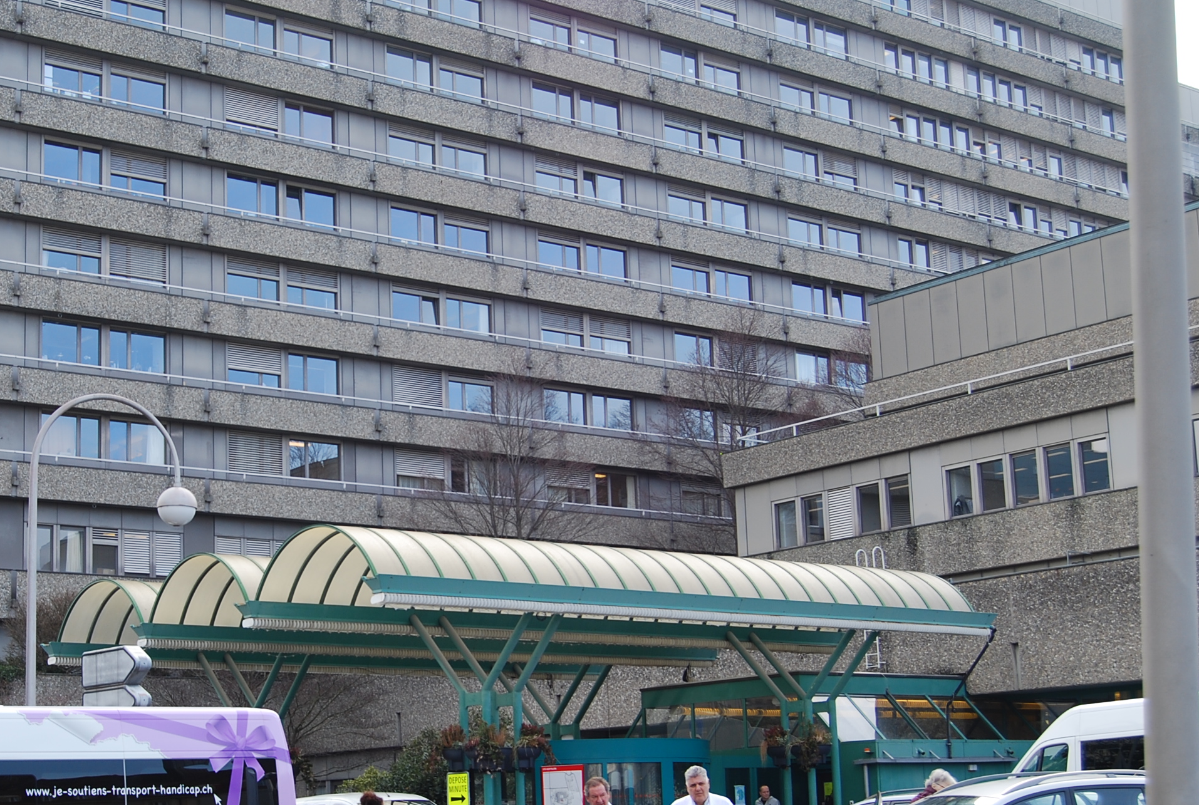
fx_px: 1969
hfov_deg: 33.5
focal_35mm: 59
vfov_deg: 23.1
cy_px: 496
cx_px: 388
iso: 100
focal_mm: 26
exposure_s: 1/160
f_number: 6.3
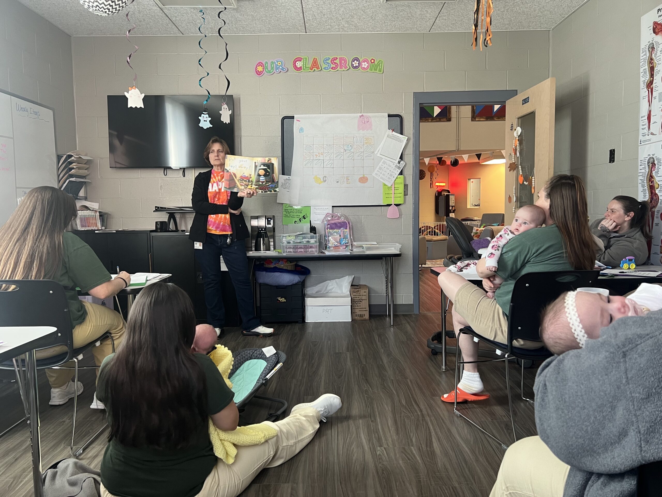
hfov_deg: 67.3
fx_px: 497
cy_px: 248
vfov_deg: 53.1
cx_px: 331
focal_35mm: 26
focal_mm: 5.7
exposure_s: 1/60
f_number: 1.5
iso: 160
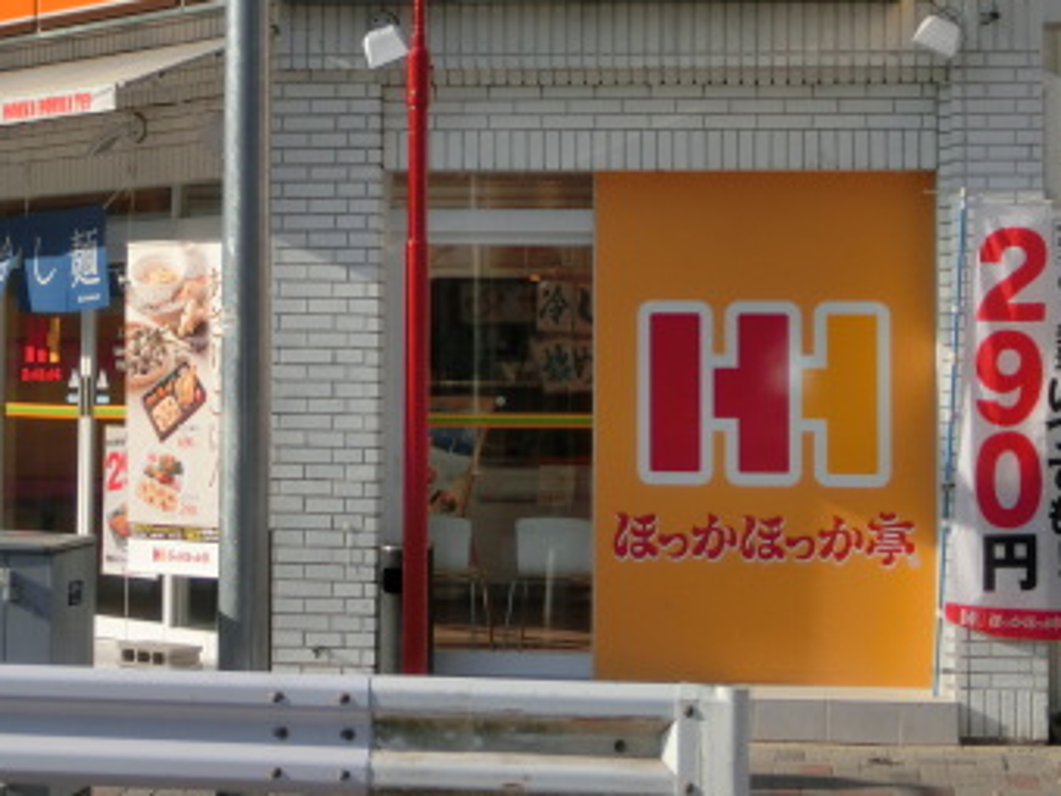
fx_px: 2881
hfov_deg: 20.8
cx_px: 340
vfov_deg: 15.6
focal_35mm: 94
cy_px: 137
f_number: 4.3
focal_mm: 9.16
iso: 80
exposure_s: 1/800
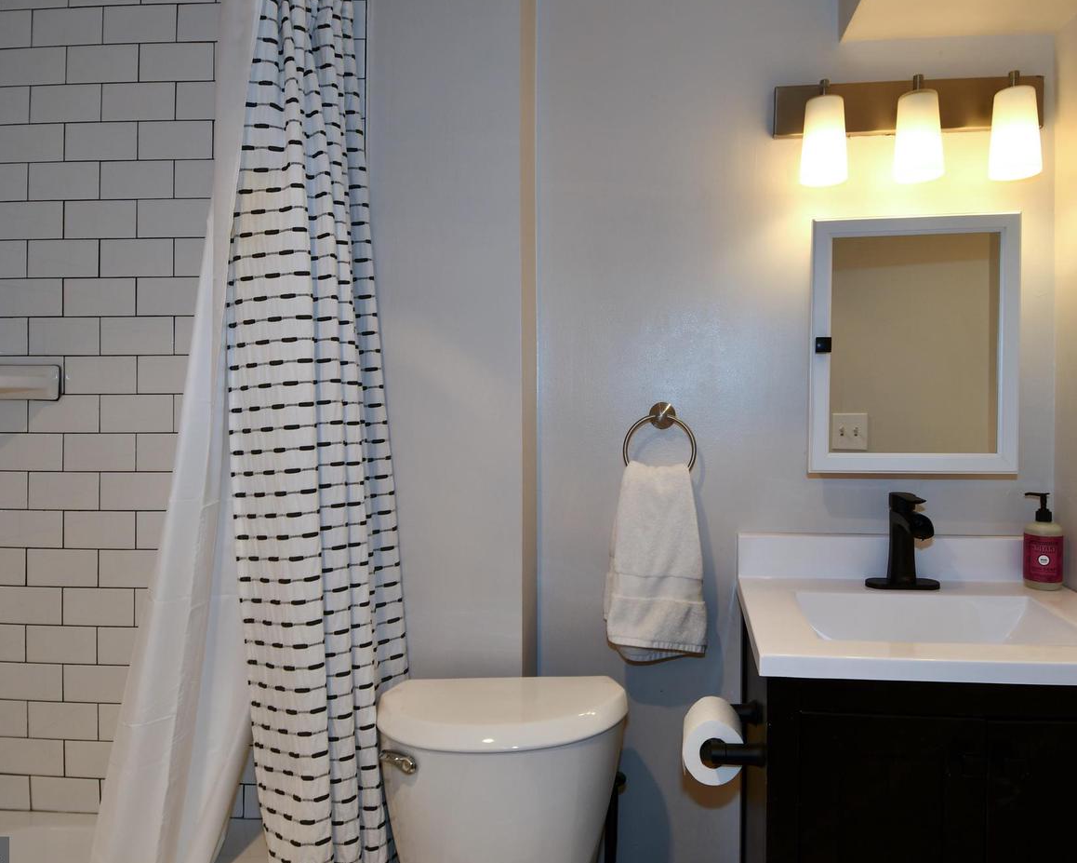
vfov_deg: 65.5
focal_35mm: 21
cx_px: 534
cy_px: 438
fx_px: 670
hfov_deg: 77.6
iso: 200
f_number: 5
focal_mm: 12
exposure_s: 1/100
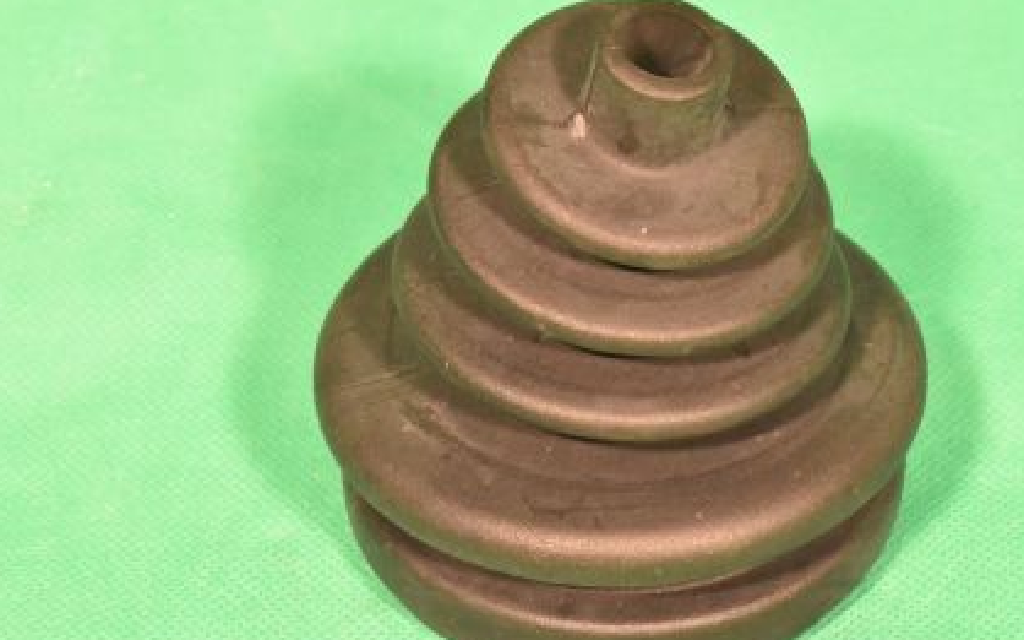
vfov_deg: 10.8
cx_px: 644
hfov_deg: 17.3
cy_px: 343
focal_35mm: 121
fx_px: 3368
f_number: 14
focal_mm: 55
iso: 5000
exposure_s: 1/100
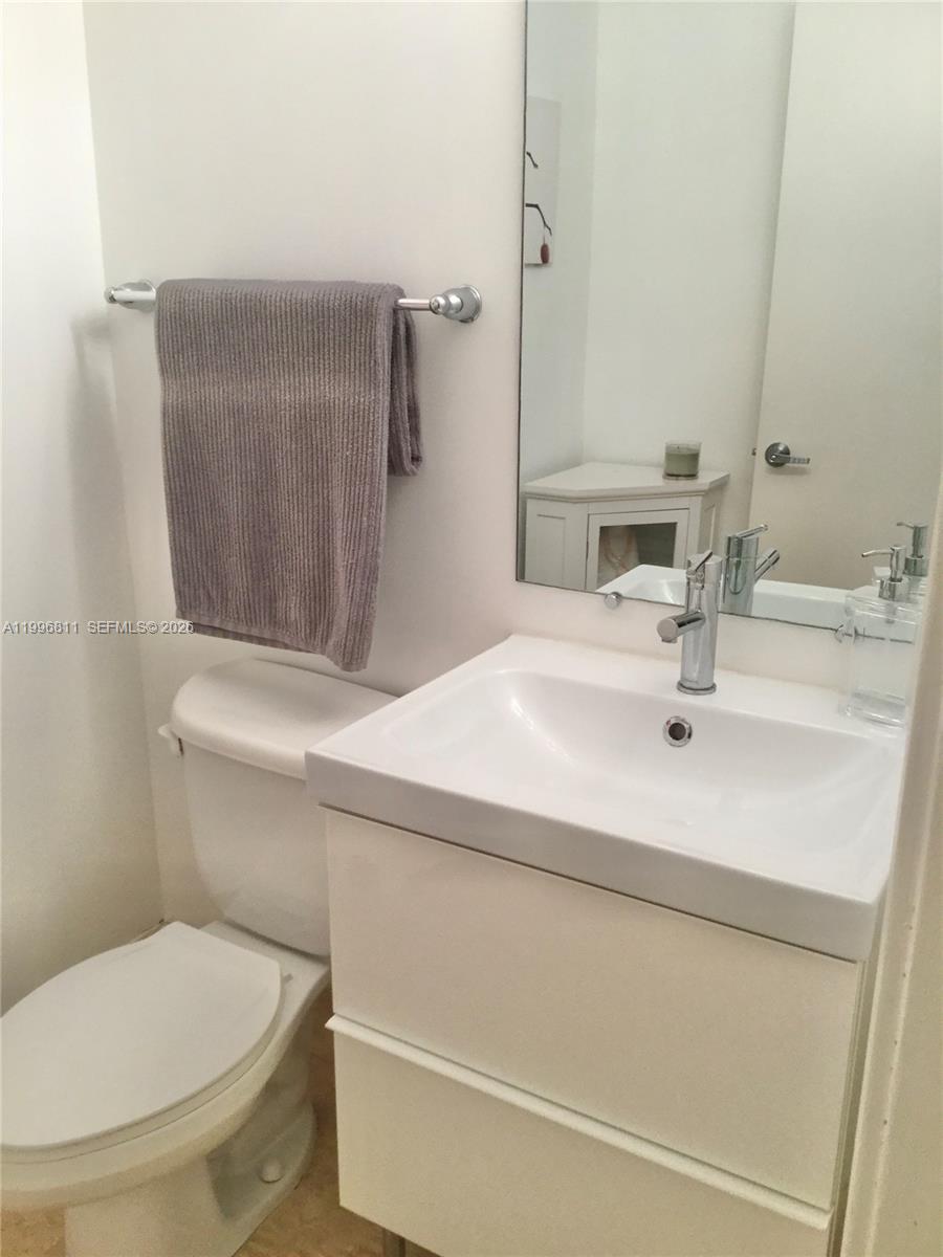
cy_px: 628
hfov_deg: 45.4
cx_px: 472
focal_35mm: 31
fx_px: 1126
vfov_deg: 58.4
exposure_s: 1/30
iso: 32
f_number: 2.4
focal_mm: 3.3
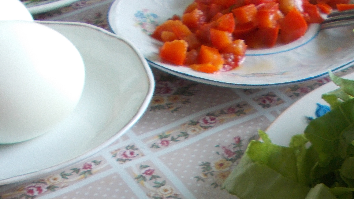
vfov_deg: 15.6
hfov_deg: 29.8
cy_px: 312
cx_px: 257
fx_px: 657
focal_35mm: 70
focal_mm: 4.6
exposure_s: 1/25
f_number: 3.2
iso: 125
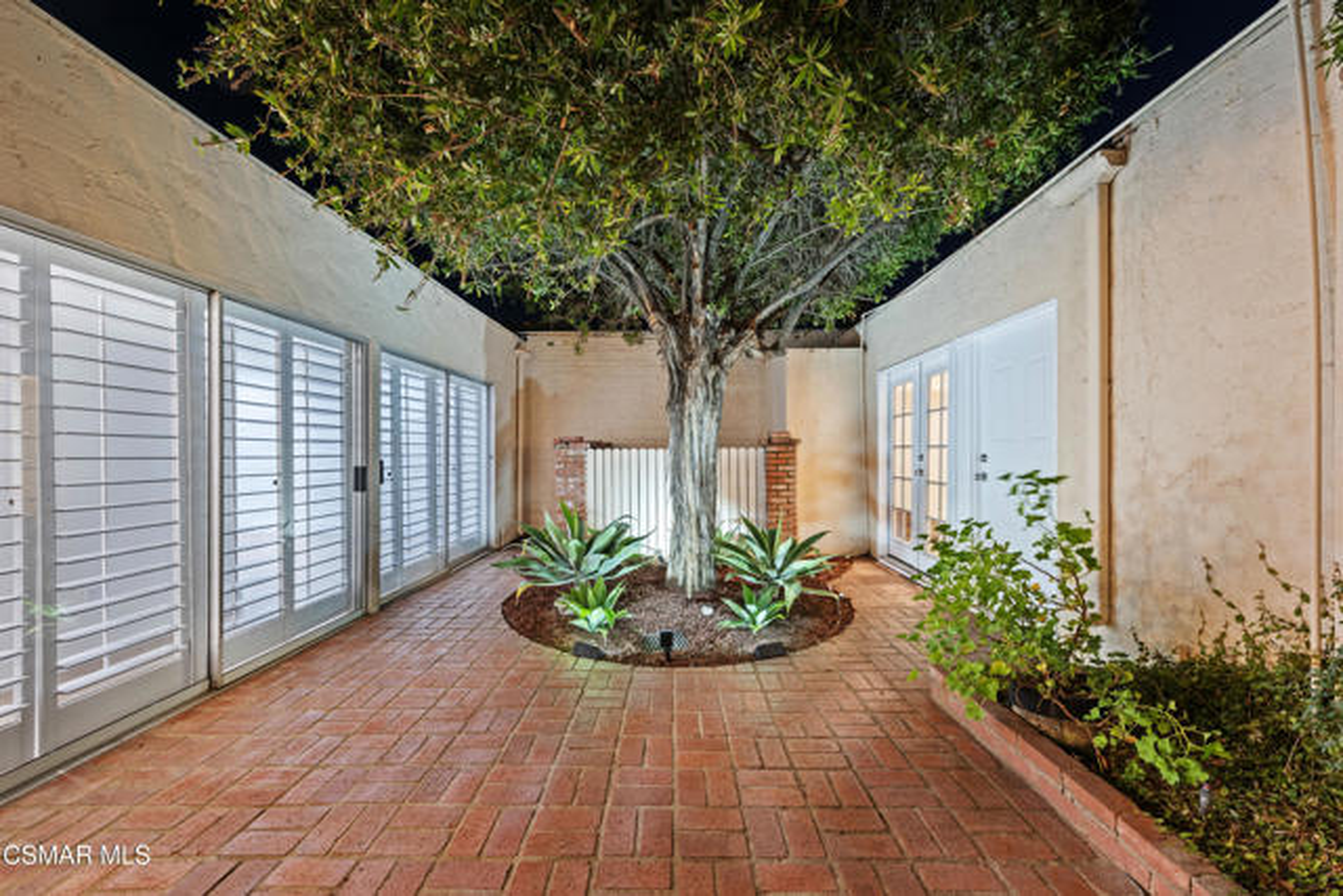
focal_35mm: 14
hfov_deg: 104.2
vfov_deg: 81.2
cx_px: 672
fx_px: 522
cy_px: 448
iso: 400
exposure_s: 3
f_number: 8
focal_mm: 14
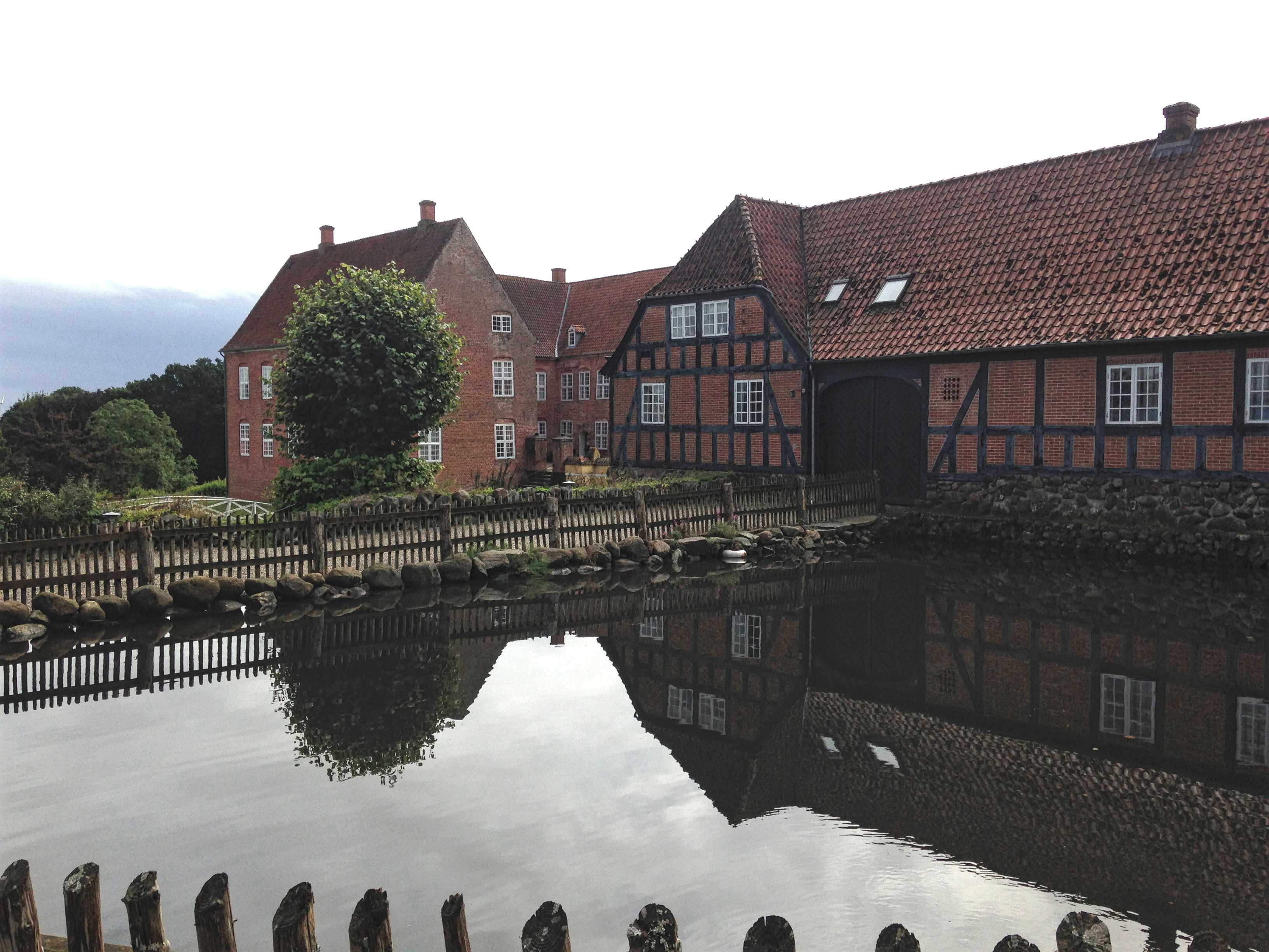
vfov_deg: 42.9
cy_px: 476
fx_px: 1210
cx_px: 634
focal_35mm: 33
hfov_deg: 55.4
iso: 50
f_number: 2.4
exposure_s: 1/2262
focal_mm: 4.12
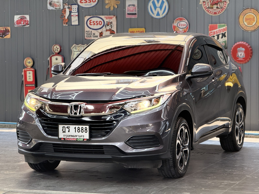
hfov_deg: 16.4
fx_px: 898
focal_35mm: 120
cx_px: 130
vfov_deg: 12.3
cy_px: 97
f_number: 2.8
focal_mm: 15.66
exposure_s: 1/99
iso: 160
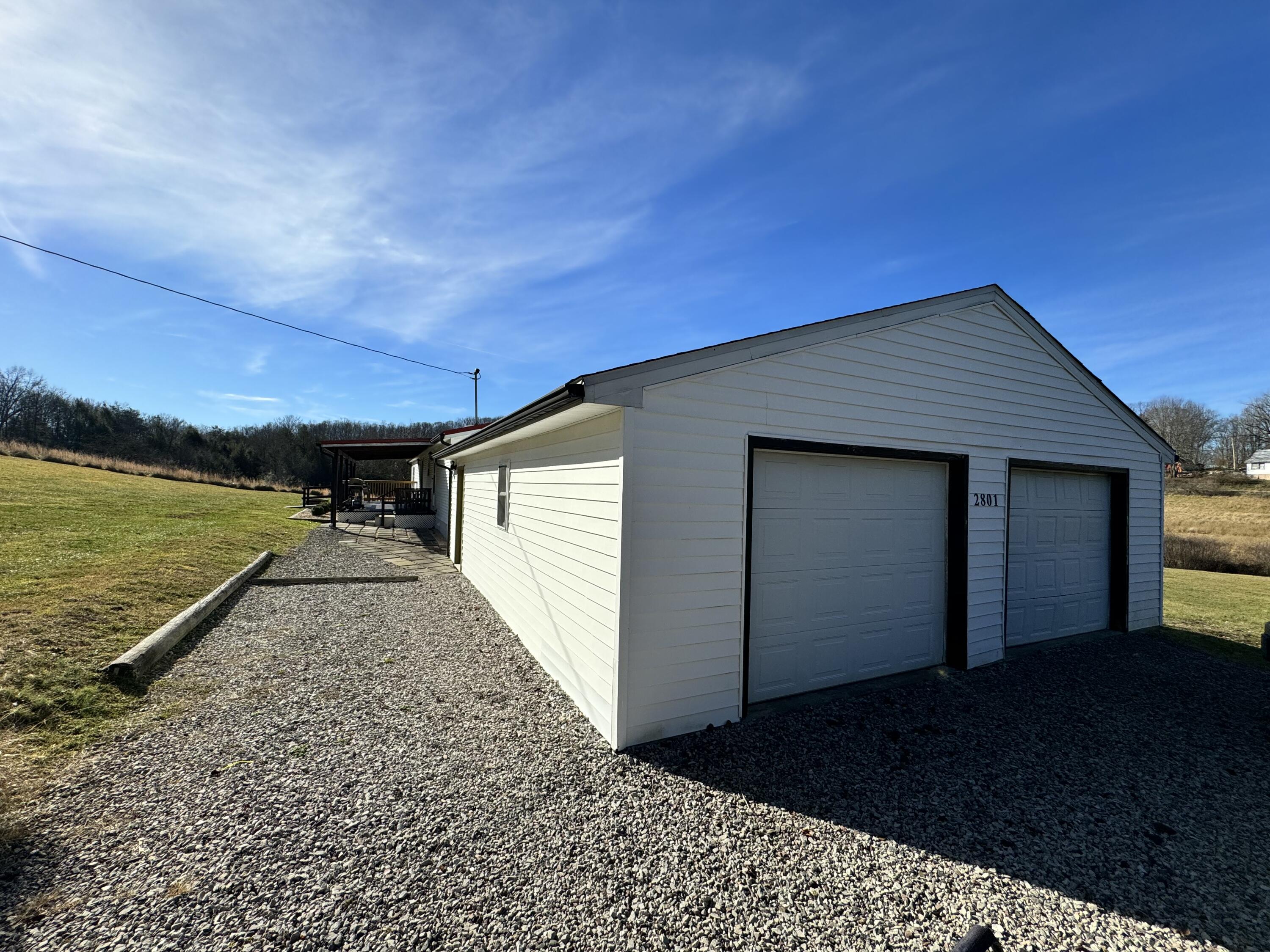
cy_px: 476
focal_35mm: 14
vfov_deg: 85.7
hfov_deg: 102.1
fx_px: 514
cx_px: 635
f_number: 2.2
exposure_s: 1/2674
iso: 50
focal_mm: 2.22
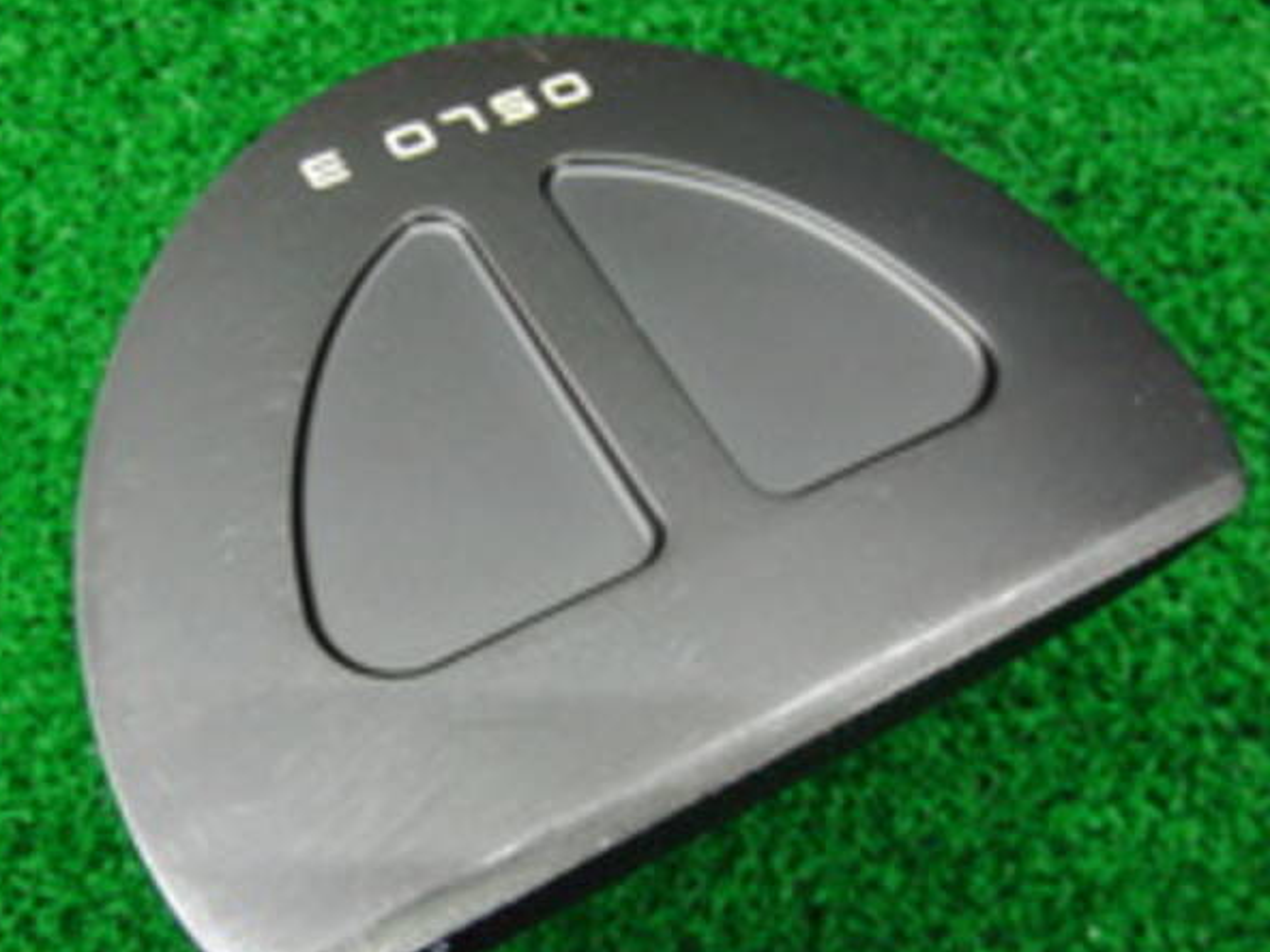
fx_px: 1468
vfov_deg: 36.0
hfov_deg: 46.8
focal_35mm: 40
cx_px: 586
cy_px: 491
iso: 400
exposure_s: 1/30
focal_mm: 6.42
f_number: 3.6
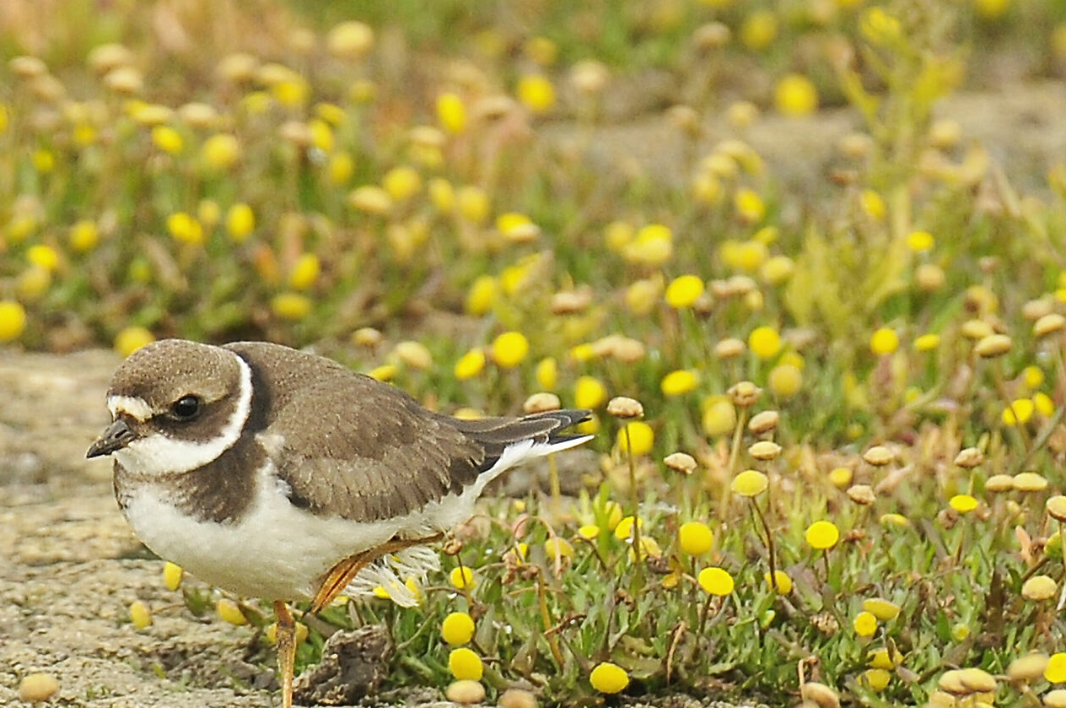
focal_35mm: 1709
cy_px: 450
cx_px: 136
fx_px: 50534
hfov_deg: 1.2
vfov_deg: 0.8
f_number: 6.3
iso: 400
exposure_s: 1/400
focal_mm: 600
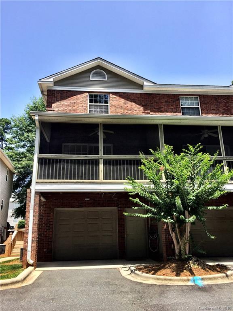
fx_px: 260
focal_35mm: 29
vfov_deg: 61.7
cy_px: 156
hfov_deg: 48.2
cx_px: 116
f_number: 2.2
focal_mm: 4.15
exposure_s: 1/879
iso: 32
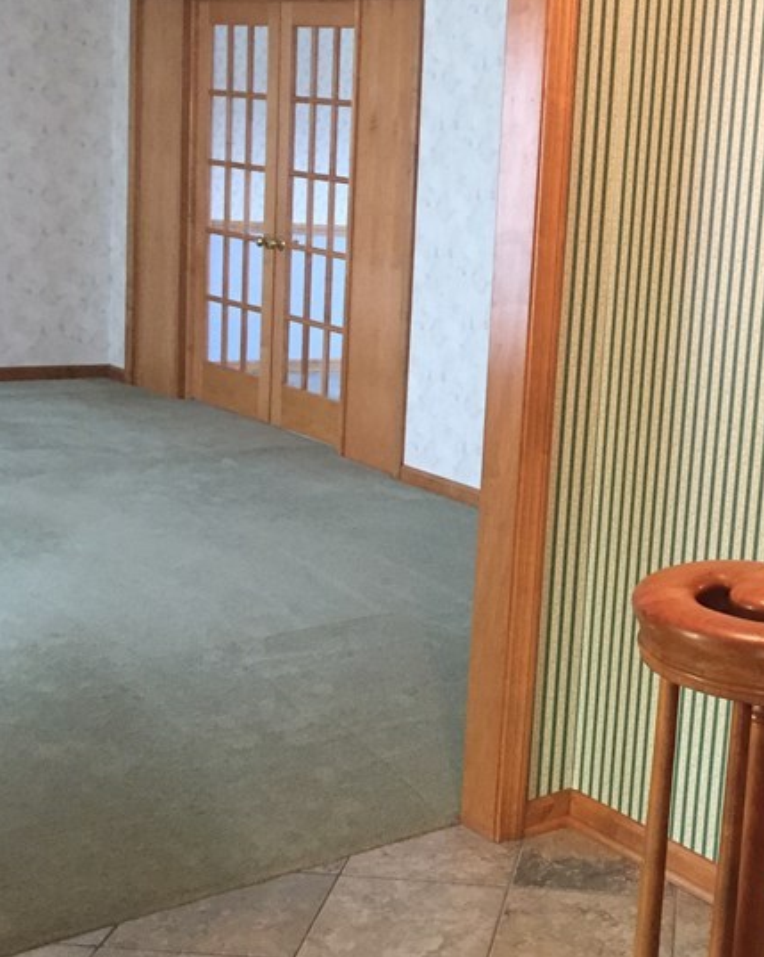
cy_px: 444
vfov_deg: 34.7
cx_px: 752
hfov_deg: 26.7
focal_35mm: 54
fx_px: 1528
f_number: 2.2
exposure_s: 1/30
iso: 200
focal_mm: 4.15
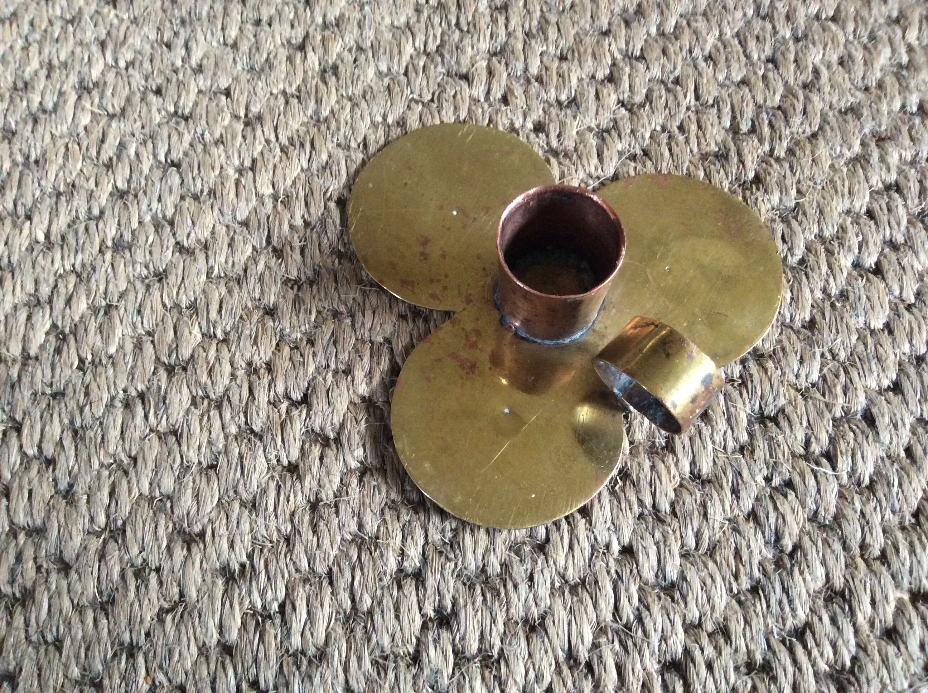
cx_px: 464
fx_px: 857
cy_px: 346
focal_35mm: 32
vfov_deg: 44.1
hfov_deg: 56.9
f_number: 2.4
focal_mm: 3.3
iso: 250
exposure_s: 1/25
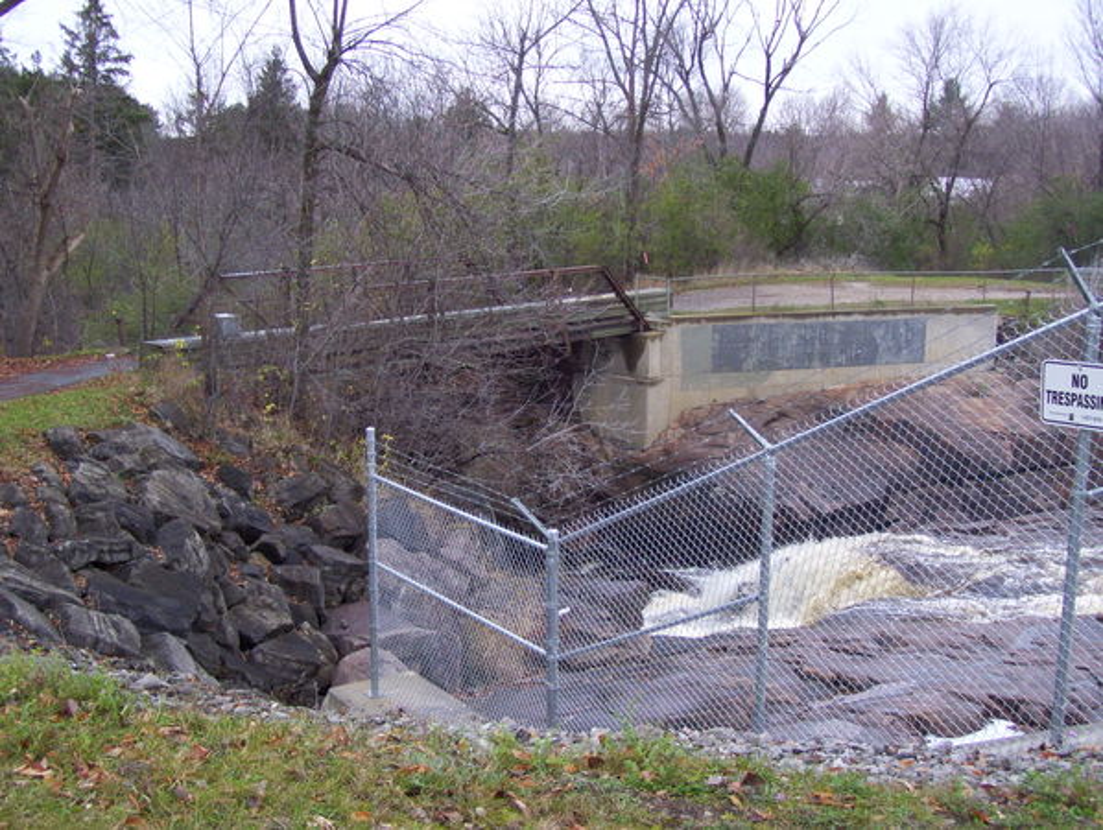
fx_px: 1436
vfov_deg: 32.2
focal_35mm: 45
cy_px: 415
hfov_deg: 42.0
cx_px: 552
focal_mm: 7.6
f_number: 3
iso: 200
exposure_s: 1/160
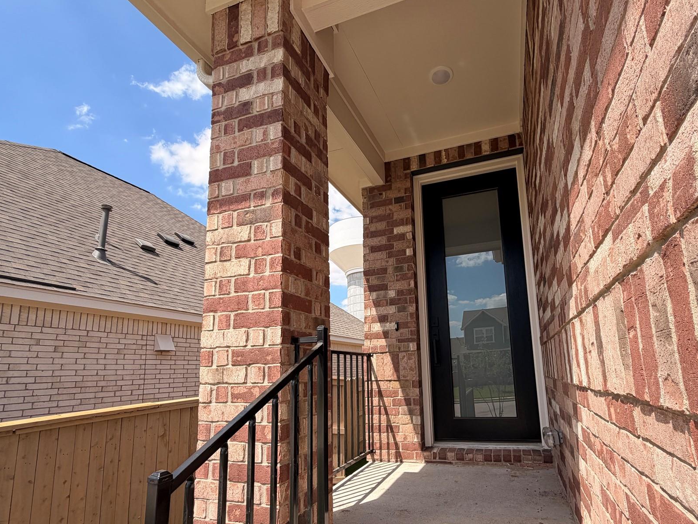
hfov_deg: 87.0
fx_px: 363
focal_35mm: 18
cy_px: 314
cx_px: 405
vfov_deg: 70.9
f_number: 2.2
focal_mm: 2.22
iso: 25
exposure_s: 1/770
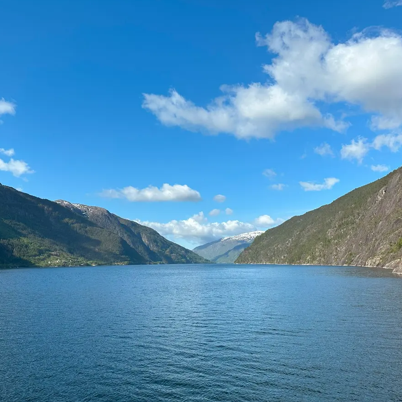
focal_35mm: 29
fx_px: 381
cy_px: 204
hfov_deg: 55.5
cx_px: 183
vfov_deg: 55.6
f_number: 1.78
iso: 80
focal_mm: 6.86
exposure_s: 1/5525
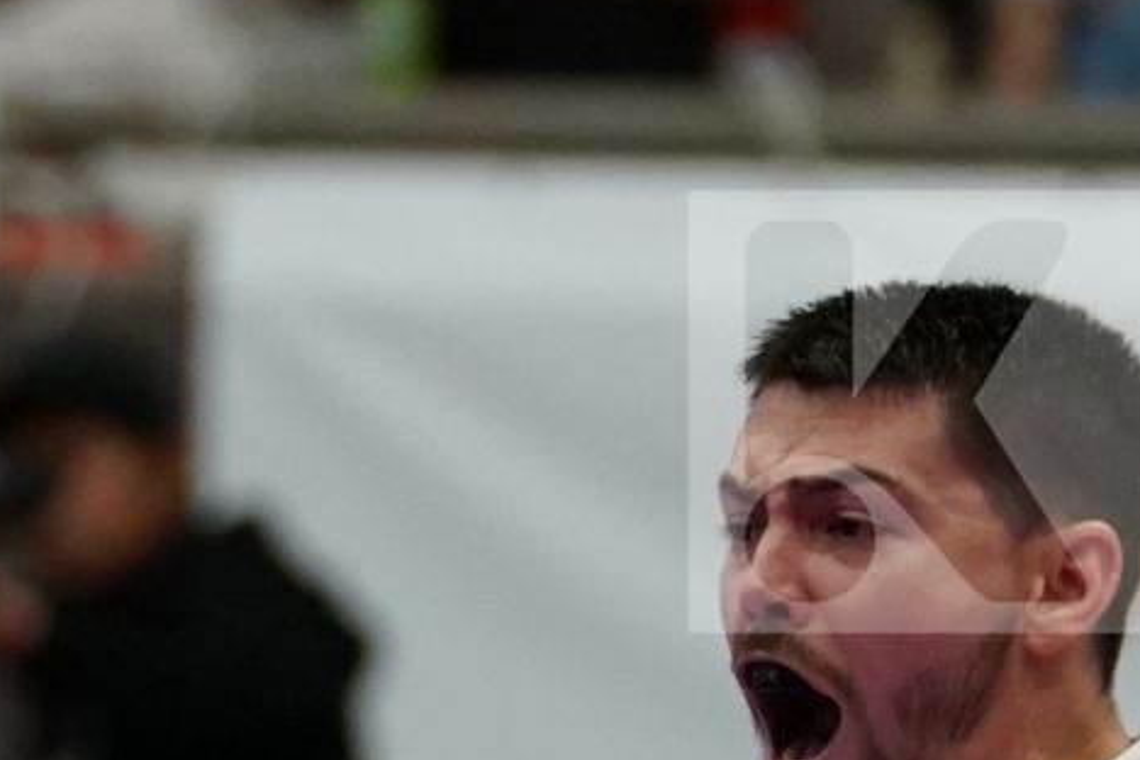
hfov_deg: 2.5
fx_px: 26313
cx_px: 916
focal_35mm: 831
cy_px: 1274
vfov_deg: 1.7
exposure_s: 1/1000
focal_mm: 144
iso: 2500
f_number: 2.8
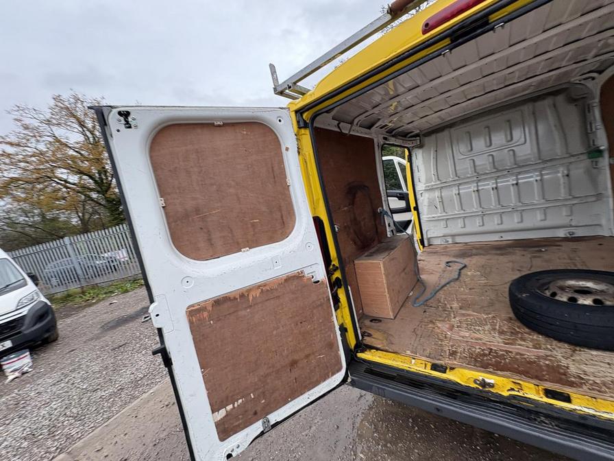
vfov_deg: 85.7
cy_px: 230
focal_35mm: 14
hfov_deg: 102.1
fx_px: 248
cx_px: 307
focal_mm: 2.22
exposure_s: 1/99
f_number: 2.2
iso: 50
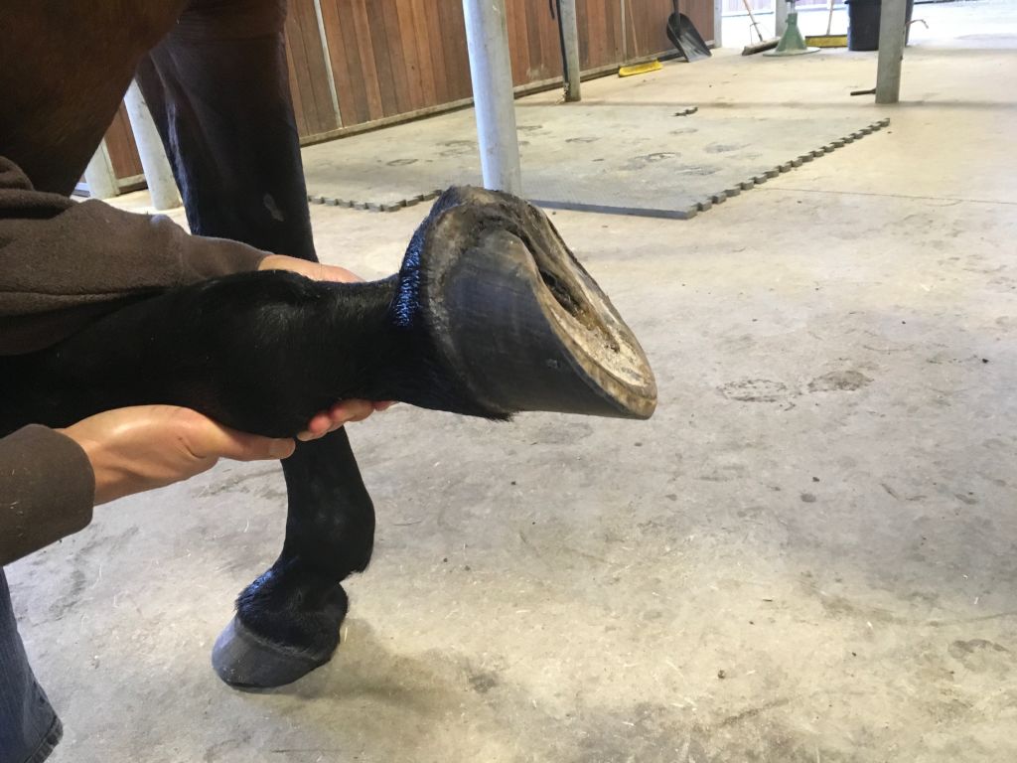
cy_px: 382
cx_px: 508
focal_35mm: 29
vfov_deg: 48.2
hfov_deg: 61.7
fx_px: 852
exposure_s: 1/30
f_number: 2.2
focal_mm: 4.15
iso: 200
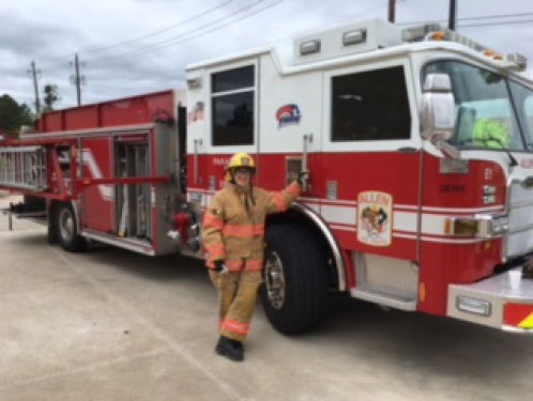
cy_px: 200
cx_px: 266
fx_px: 447
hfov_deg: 61.6
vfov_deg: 48.3
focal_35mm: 29
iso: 25
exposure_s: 1/746
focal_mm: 4.15
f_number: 2.2
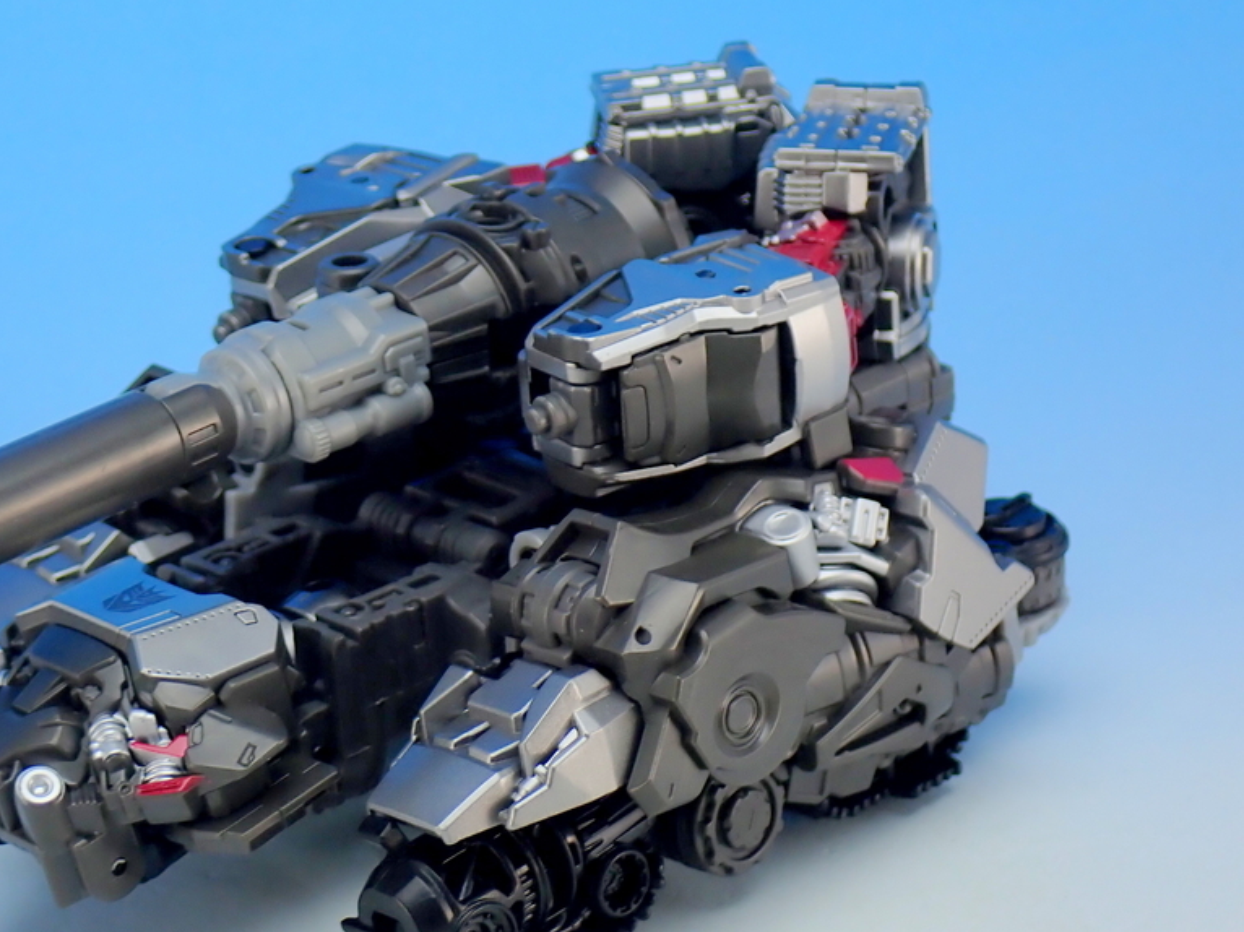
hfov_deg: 19.0
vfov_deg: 14.4
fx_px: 3700
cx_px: 432
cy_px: 502
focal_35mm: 103
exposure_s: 1/13
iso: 100
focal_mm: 13.65
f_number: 4.1
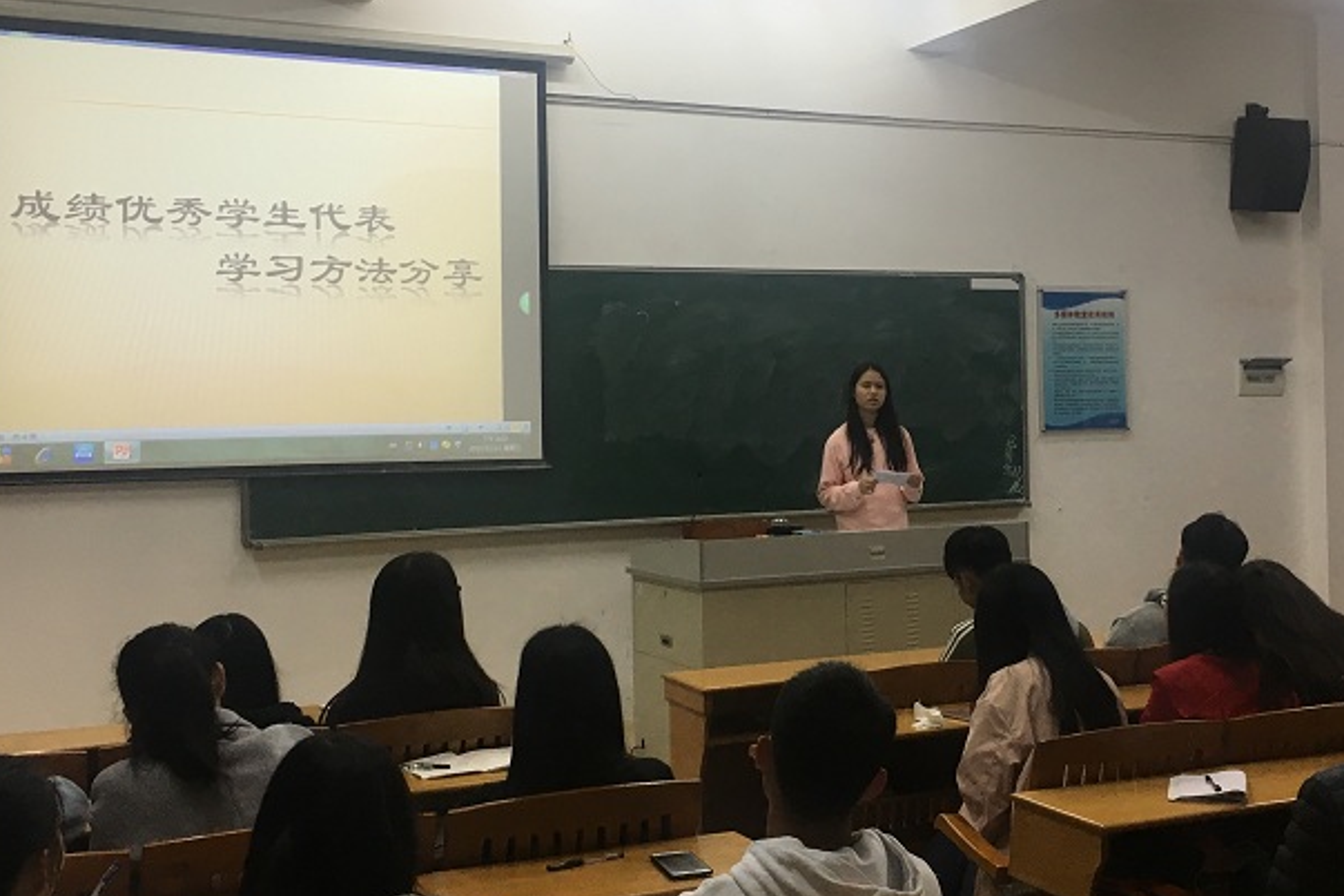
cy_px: 391
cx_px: 764
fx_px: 1680
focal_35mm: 45
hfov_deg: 43.5
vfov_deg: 29.8
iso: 32
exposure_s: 1/33
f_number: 2.2
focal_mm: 4.15
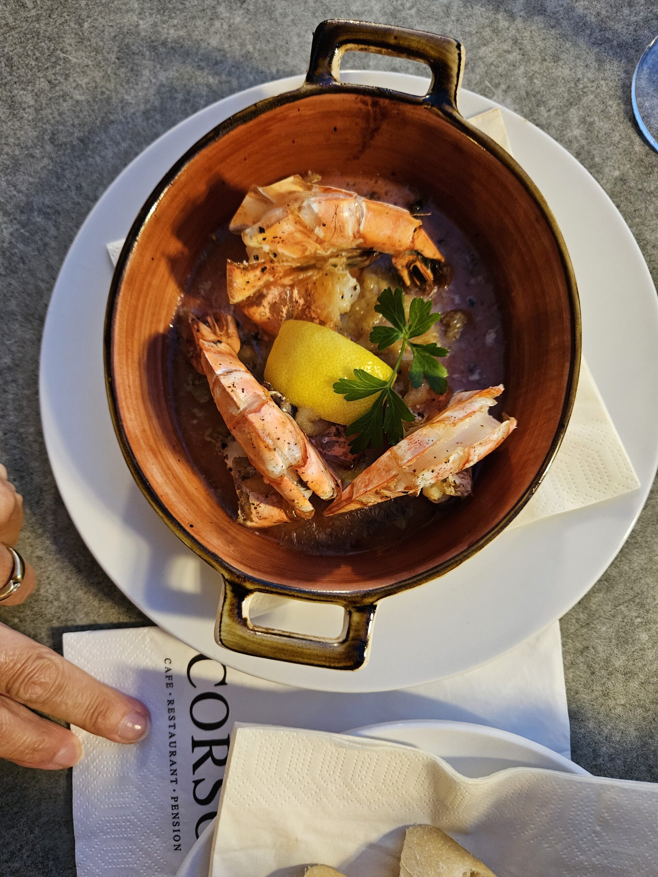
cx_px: 329
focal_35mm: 23
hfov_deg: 58.9
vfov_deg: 73.9
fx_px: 583
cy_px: 438
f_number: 1.8
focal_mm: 5.4
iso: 800
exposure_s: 1/100
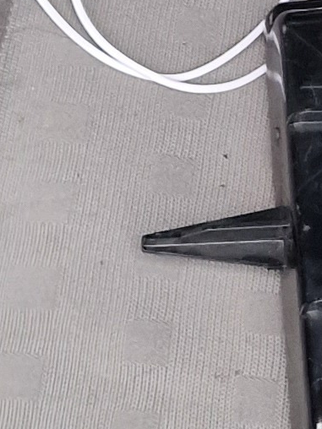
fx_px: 2245
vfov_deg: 10.0
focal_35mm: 181
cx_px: 749
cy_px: -457
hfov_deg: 7.7
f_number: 1.8
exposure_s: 1/50
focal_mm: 6.4
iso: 500
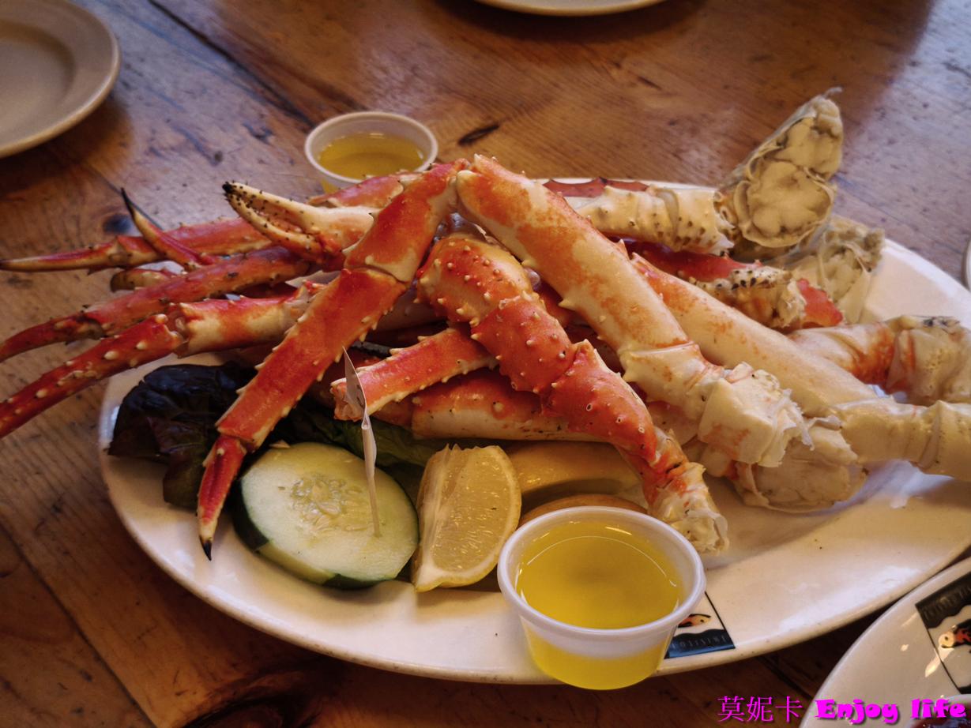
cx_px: 486
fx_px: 1290
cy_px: 364
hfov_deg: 41.2
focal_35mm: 46
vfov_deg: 31.5
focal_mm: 6.57
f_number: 1.6
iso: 800
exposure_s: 1/60
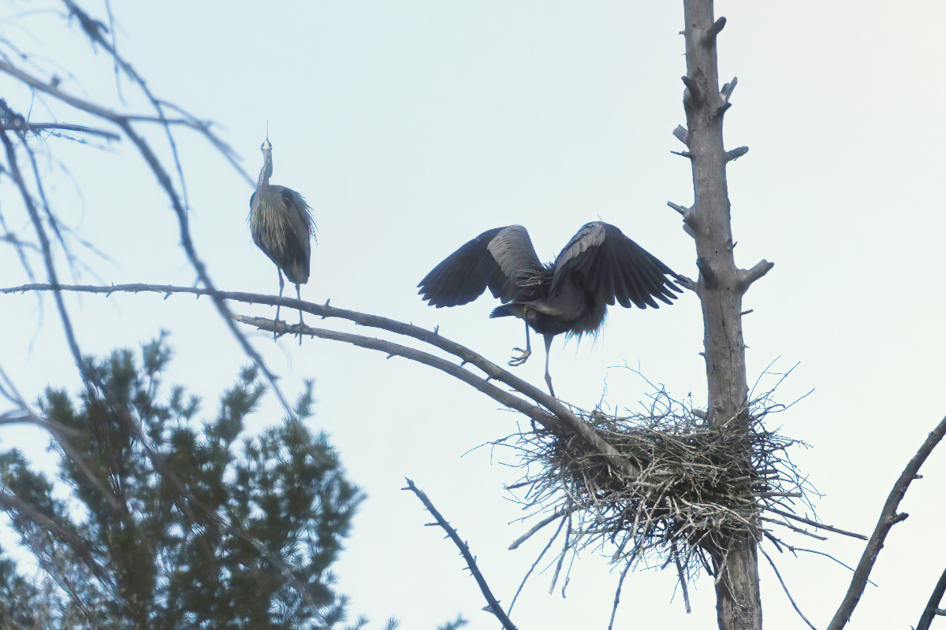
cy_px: 315
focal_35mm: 360
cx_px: 473
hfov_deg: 5.7
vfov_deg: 3.8
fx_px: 9459
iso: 800
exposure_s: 1/3200
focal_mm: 360
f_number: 9
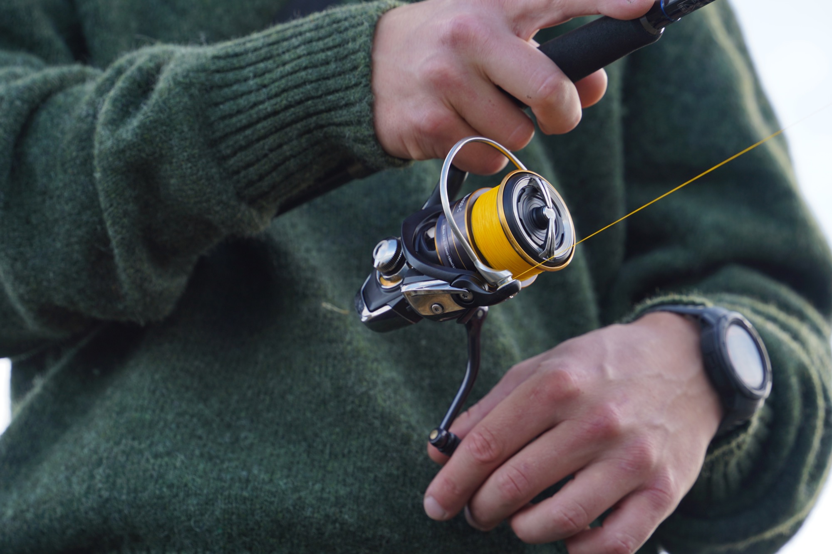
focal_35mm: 200
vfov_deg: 6.9
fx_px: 4622
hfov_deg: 10.3
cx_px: 416
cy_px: 277
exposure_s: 1/125
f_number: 7.1
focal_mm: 200
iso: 100
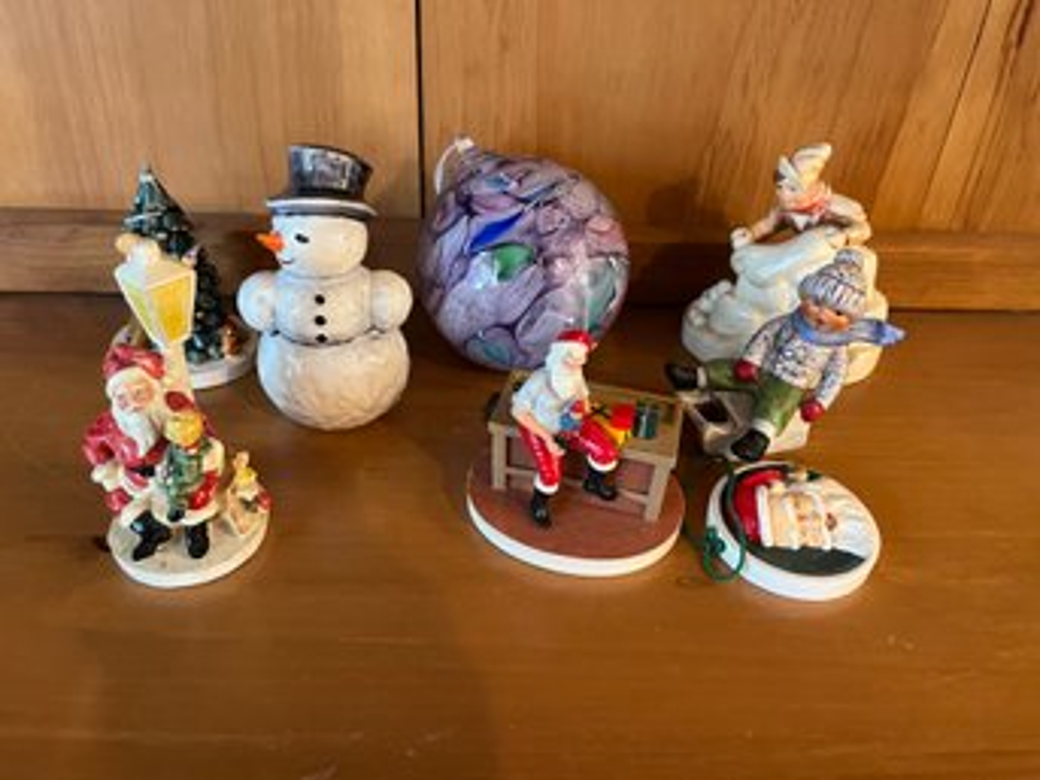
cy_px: 390
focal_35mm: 26
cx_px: 520
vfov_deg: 53.0
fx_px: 781
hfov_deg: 67.3
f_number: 1.6
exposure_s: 1/40
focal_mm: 5.1
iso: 500
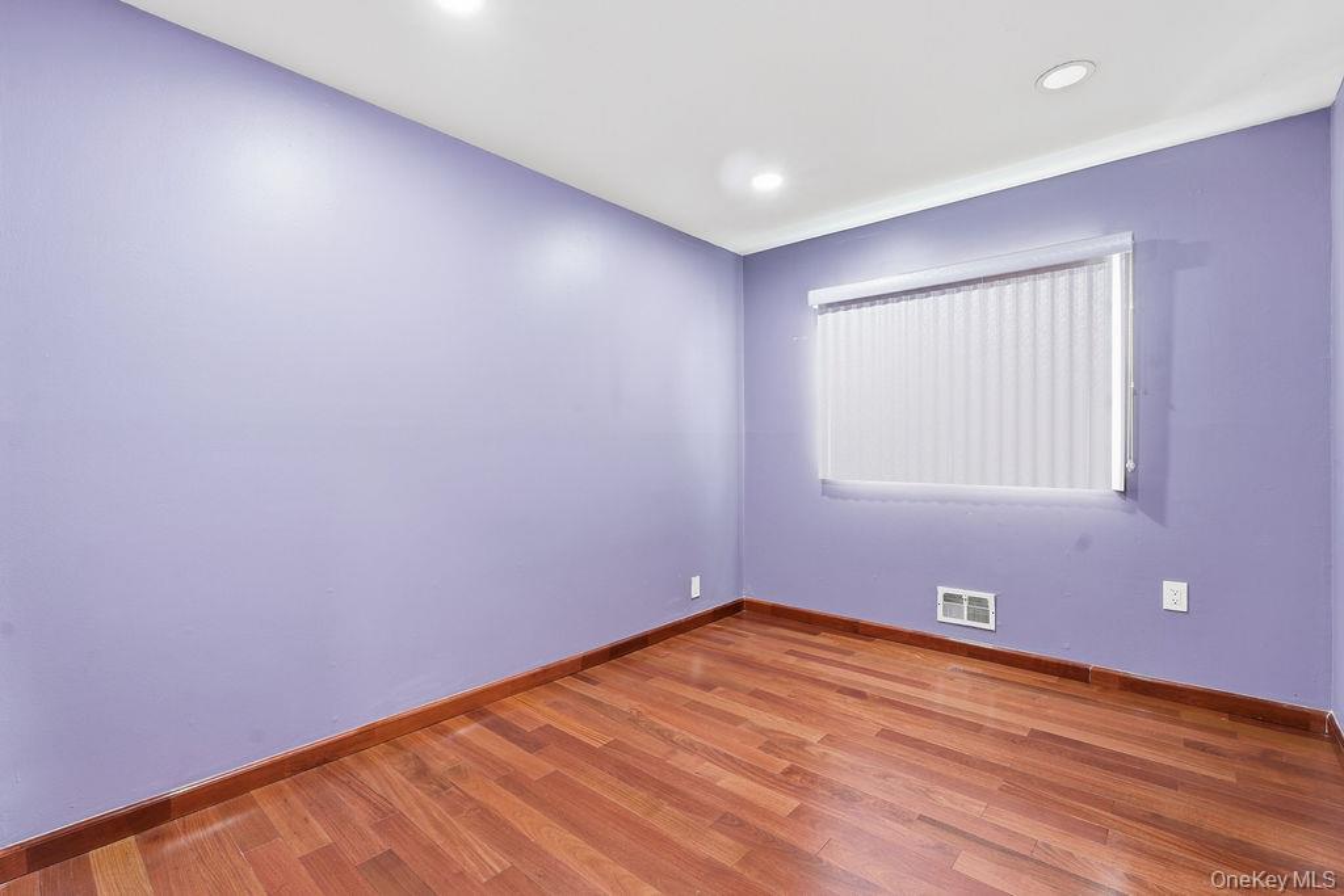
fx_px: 597
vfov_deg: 73.8
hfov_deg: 96.7
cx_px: 672
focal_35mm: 16
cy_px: 448
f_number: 8
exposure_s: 1/2.5
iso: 100
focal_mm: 16
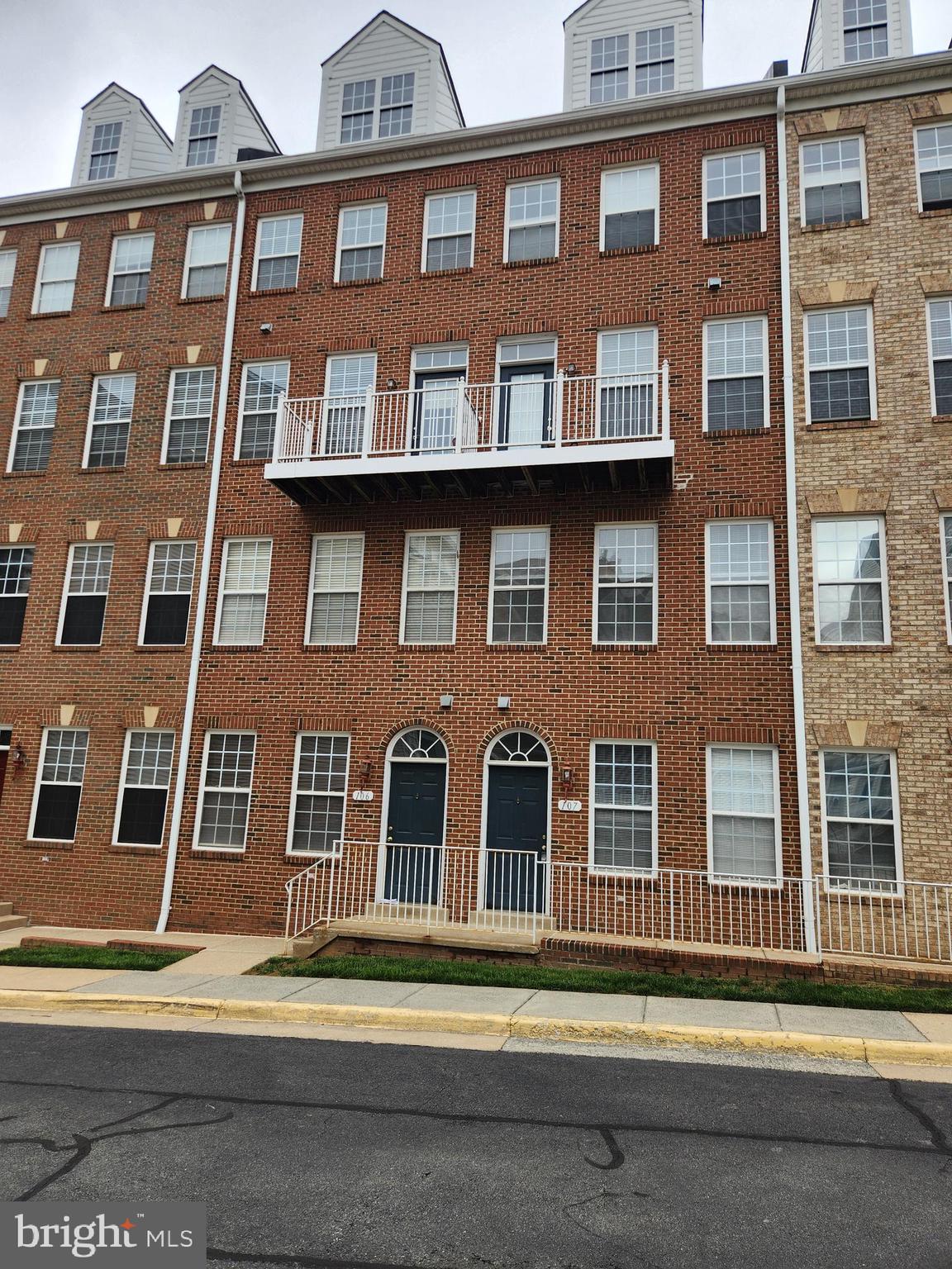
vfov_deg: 73.9
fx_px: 843
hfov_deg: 58.9
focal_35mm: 23
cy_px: 634
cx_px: 476
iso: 20
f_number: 1.8
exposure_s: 1/756
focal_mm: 5.4
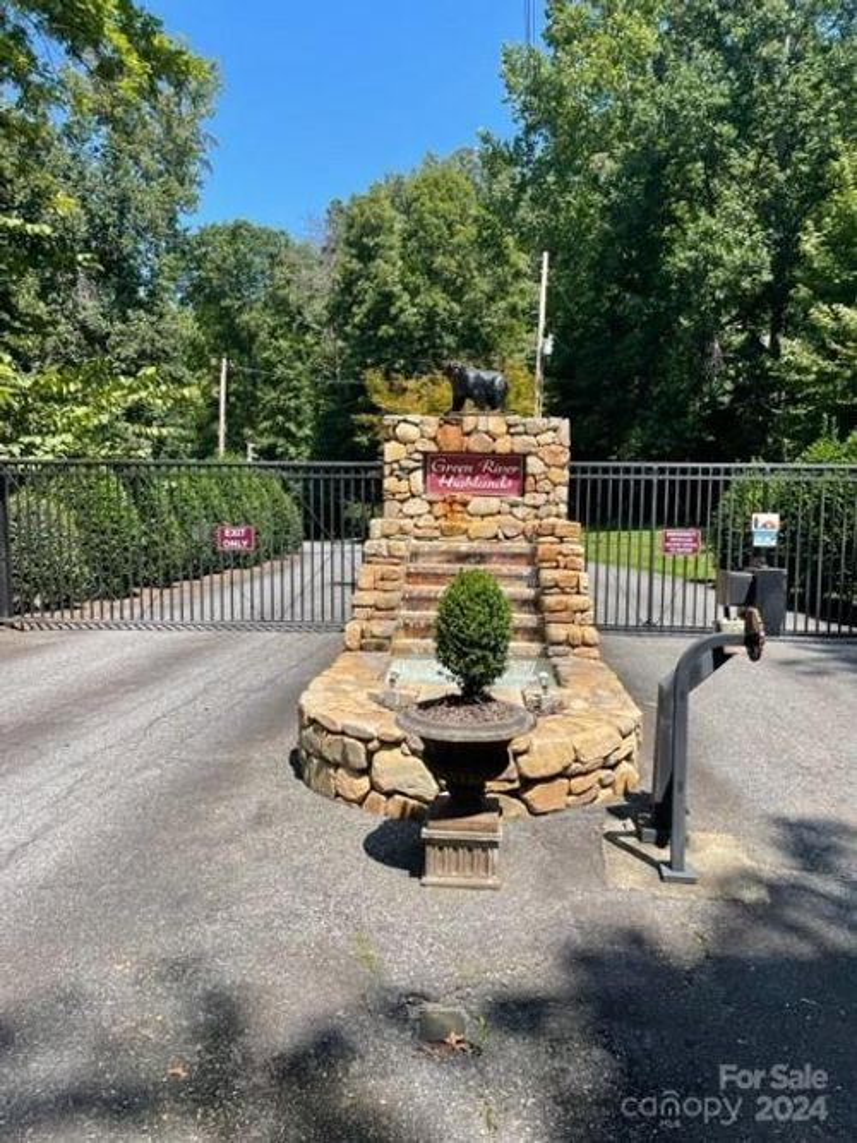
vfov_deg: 67.3
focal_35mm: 26
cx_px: 428
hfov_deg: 53.0
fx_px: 859
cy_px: 572
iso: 32
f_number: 1.6
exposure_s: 1/1825
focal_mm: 4.2
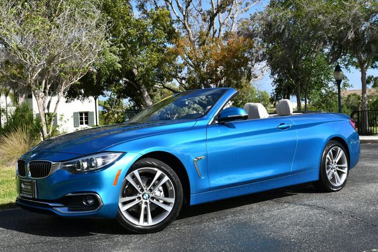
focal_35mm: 45
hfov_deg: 43.6
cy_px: 125
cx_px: 187
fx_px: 473
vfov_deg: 29.9
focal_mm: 22
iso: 100
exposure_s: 1/250
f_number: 8
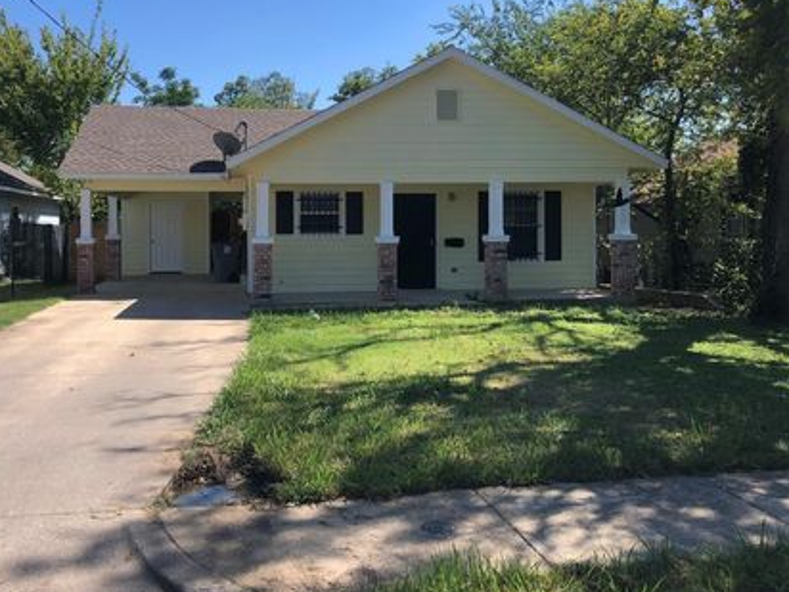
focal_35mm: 34
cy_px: 240
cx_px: 335
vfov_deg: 41.6
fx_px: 775
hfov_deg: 53.7
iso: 20
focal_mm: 3.99
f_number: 1.8
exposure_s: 1/1312
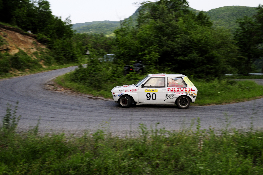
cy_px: 88
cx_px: 132
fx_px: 241
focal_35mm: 33
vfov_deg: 39.9
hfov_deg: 57.3
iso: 400
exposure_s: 1/125
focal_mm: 22
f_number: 9
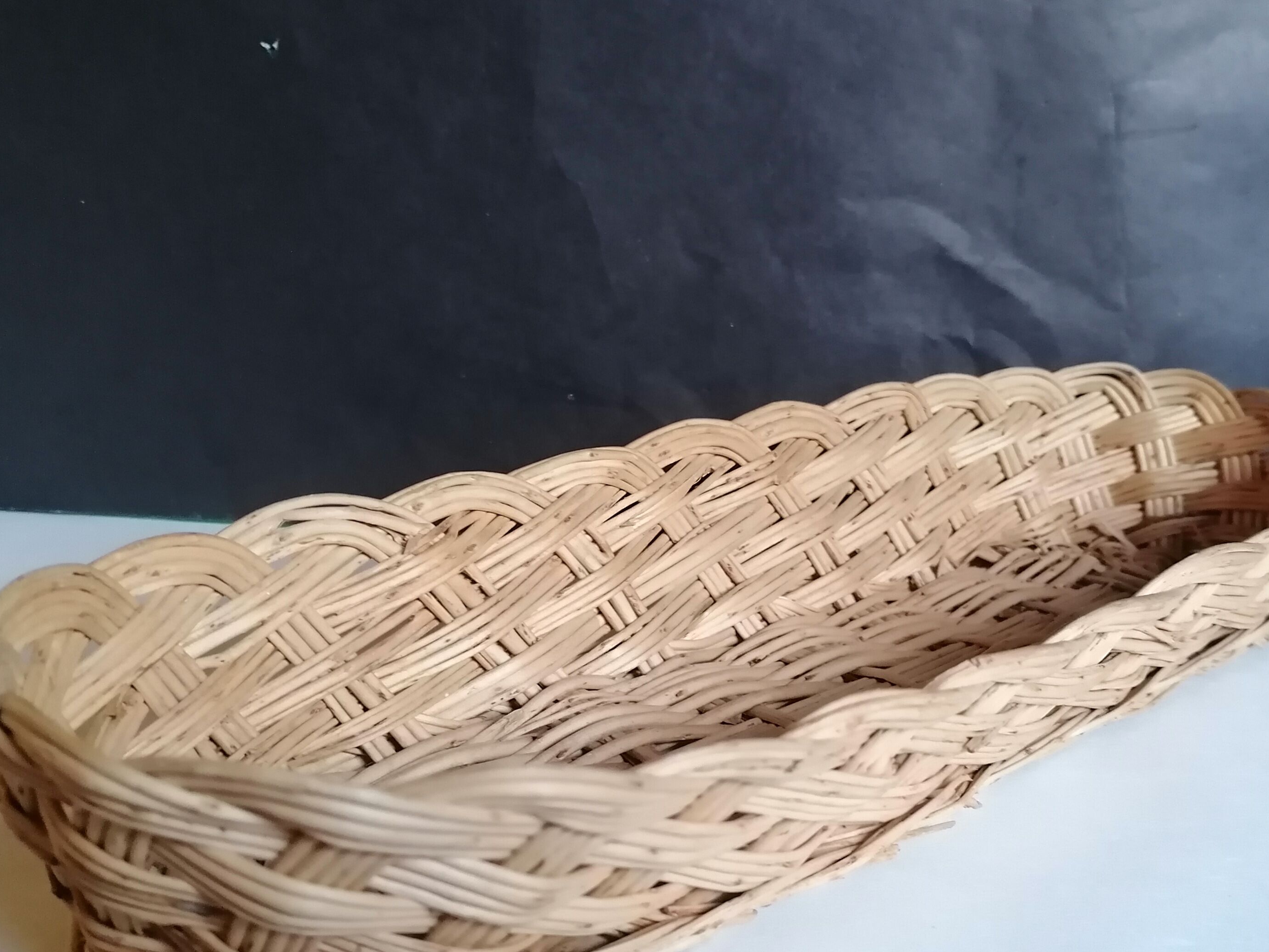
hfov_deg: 47.7
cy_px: 591
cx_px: 737
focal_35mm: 39
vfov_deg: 36.6
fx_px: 1430
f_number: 1.8
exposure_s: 1/25
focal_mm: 4.75
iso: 500
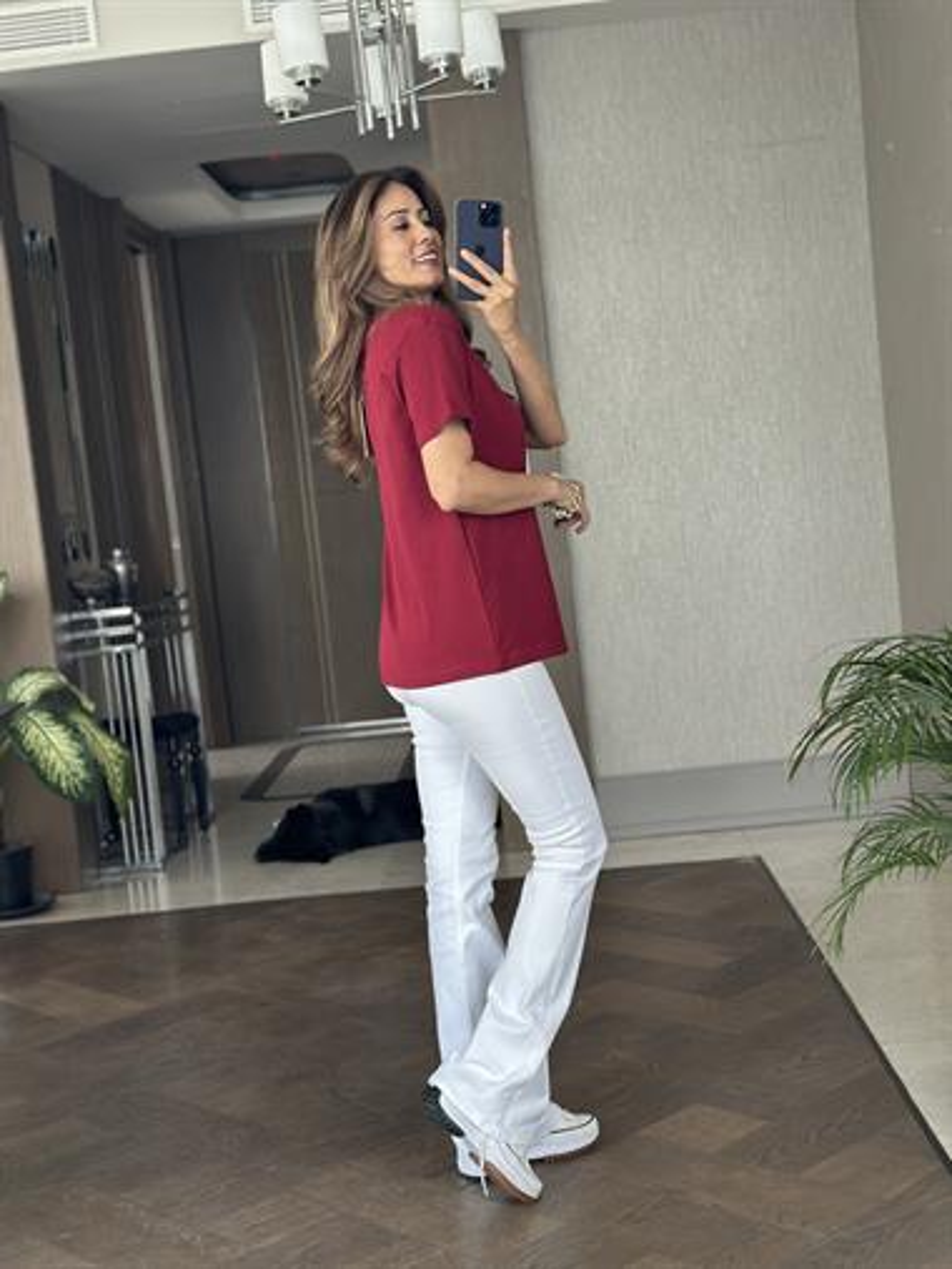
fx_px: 1759
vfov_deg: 39.6
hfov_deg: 30.3
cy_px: 634
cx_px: 476
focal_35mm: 48
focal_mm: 6.86
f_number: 1.78
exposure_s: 1/60
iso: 160
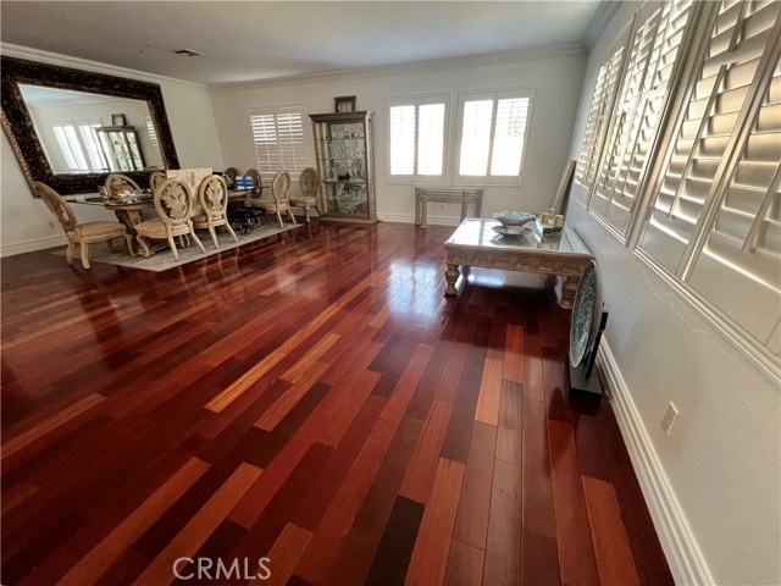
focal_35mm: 13
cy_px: 293
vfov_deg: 89.9
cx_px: 390
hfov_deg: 106.2
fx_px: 293
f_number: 1.8
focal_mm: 1.57
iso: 400
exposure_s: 1/60
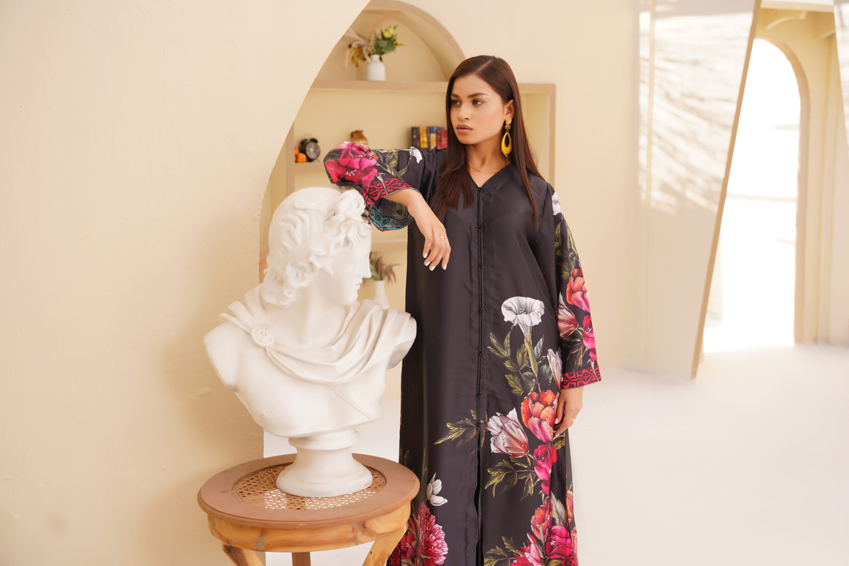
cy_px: 283
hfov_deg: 46.6
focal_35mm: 42
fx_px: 986
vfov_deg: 32.1
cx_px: 424
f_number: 4.5
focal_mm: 41.8
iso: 100
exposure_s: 1/125
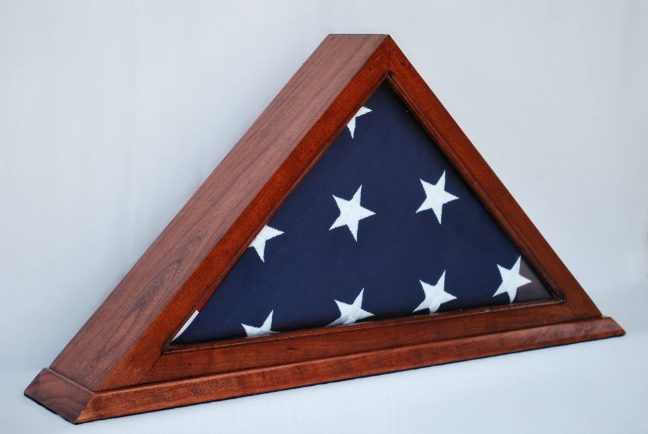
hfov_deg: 28.0
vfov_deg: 19.0
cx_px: 324
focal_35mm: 72
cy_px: 217
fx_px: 1298
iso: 100
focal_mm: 48
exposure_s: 1/125
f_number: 5.6
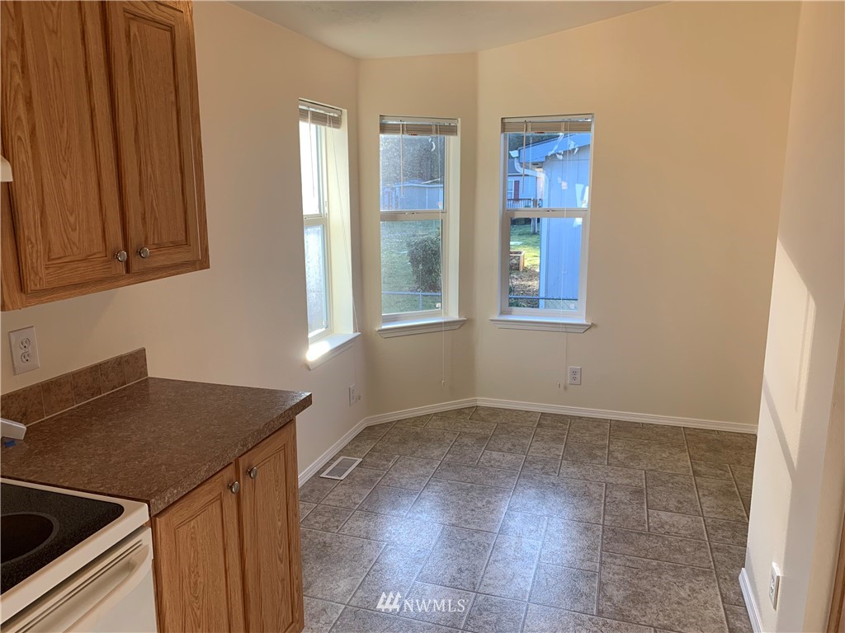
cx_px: 422
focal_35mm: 26
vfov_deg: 53.1
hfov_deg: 67.3
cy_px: 316
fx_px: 635
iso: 40
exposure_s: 1/120
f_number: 1.8
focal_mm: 4.25
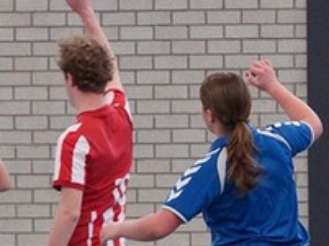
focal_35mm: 368
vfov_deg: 4.0
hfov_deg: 5.4
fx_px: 3491
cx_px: 244
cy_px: 172
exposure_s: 1/250
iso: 1250
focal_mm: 50
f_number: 3.2
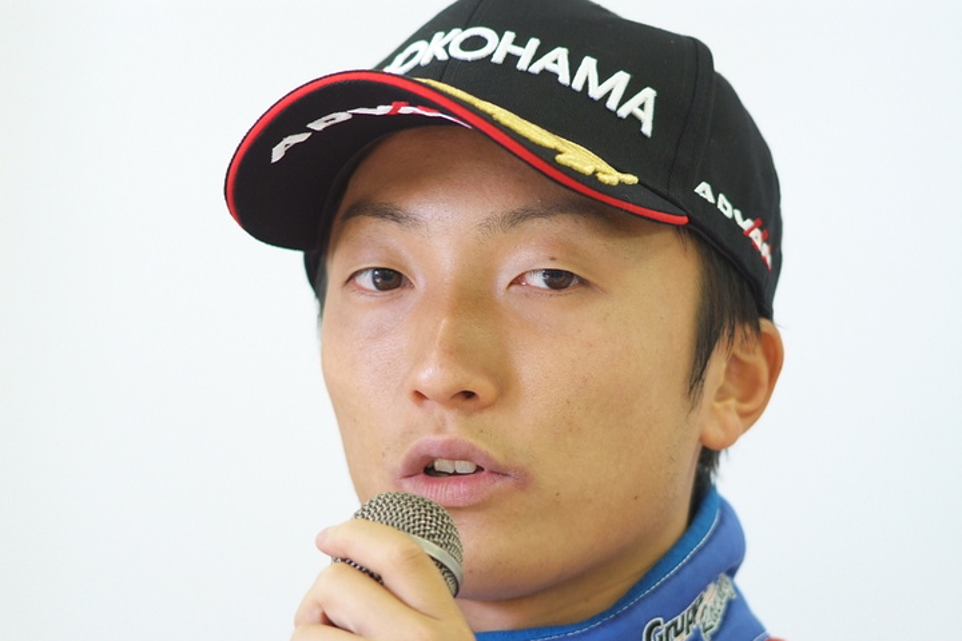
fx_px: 7214
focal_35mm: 270
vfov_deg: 5.1
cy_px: 320
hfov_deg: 7.6
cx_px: 481
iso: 800
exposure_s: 1/125
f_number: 2.8
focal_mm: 180
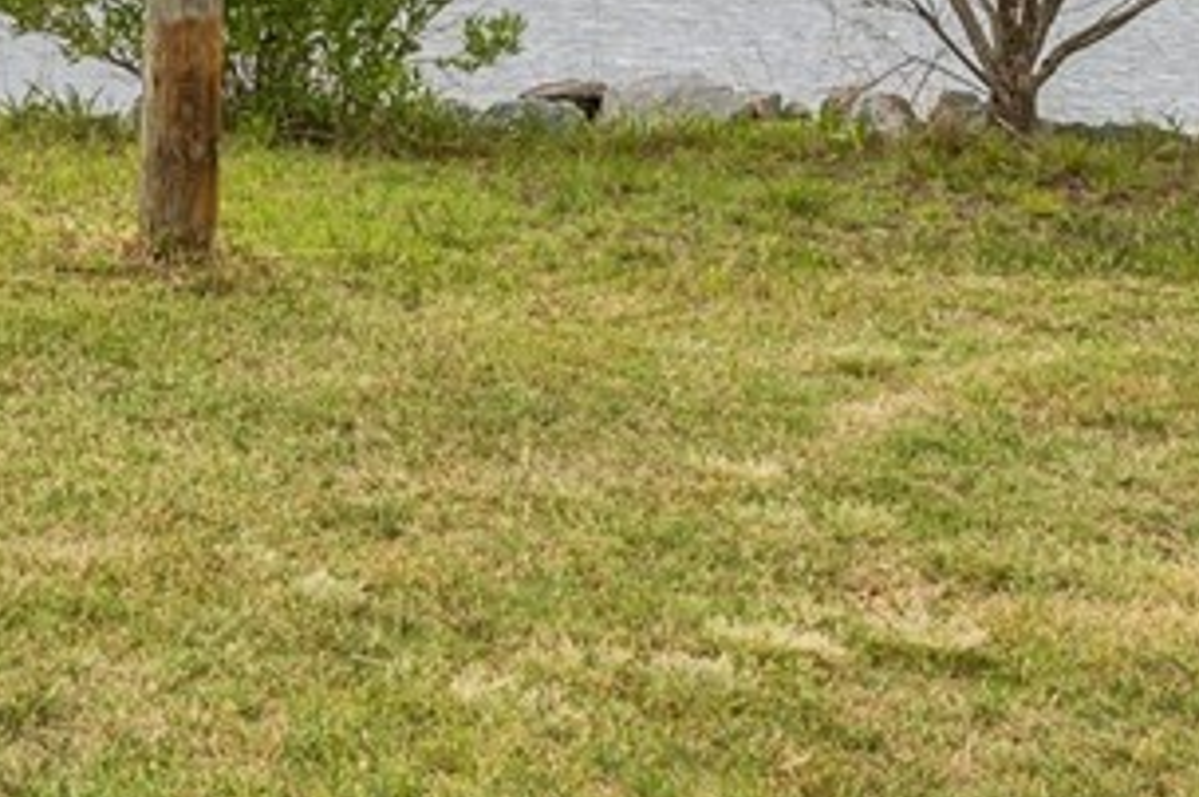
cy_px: -562
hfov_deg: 15.5
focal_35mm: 125
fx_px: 4159
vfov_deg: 10.4
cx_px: -402
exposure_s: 1/160
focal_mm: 35
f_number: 8
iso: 320
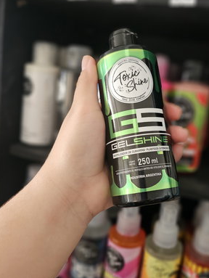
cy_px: 126
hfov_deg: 43.9
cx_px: 131
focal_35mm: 32
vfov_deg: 56.7
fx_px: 257
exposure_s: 1/100
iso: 640
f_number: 1.7
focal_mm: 6.3
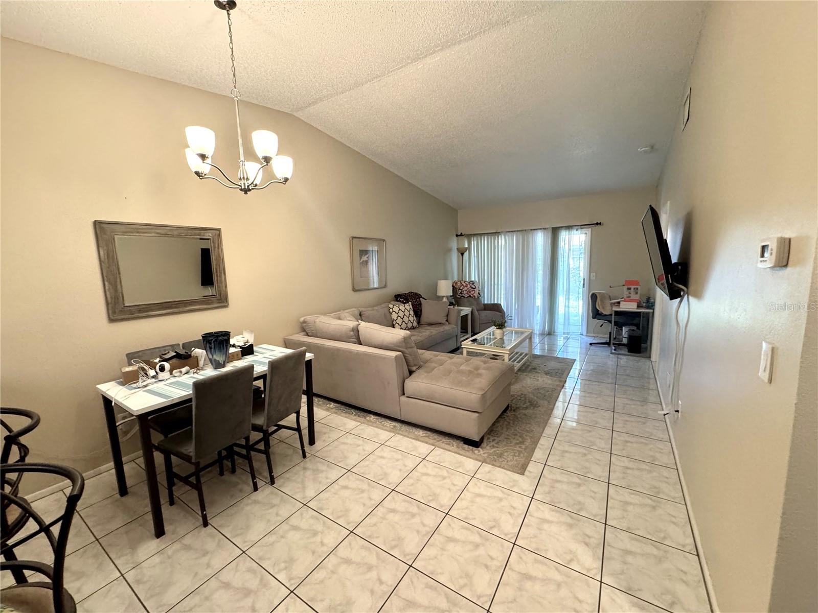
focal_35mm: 14
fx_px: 331
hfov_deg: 102.1
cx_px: 409
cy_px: 306
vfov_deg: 85.7
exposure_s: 1/60
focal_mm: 2.22
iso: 400
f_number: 2.2
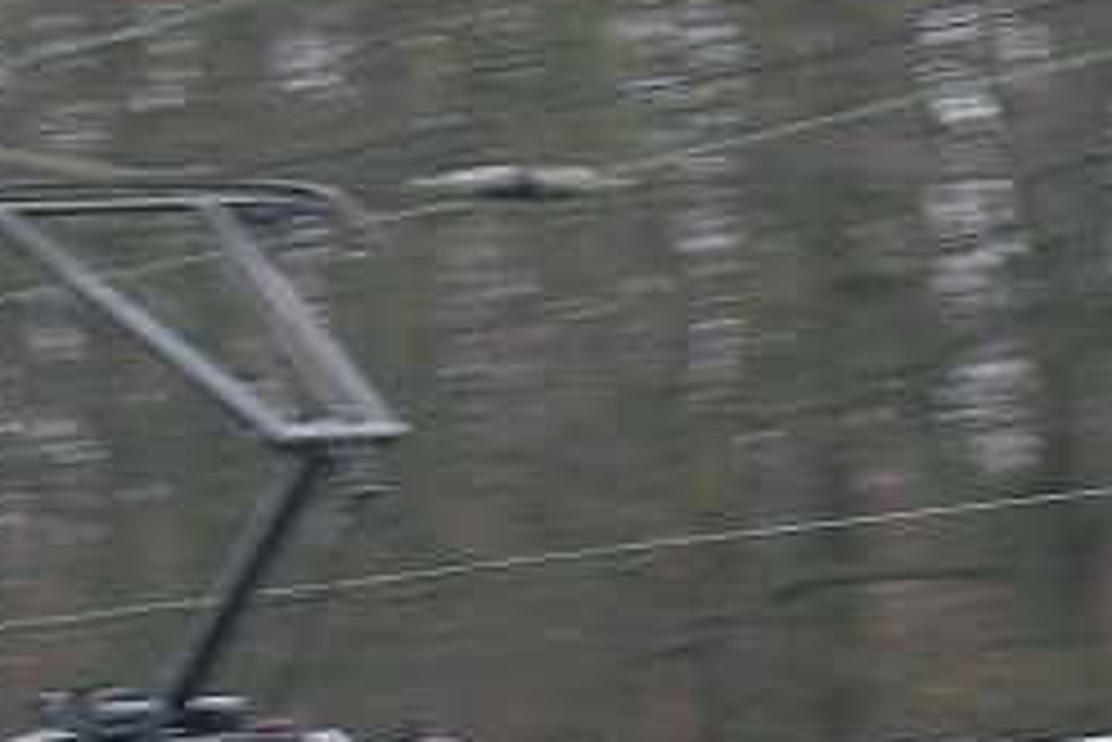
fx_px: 13475
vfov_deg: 3.1
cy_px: 1293
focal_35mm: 436
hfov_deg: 4.7
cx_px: 1553
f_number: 8
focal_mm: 70
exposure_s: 1/90
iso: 400
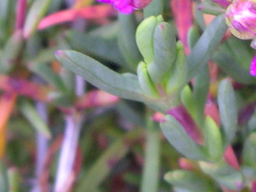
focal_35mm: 114
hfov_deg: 17.2
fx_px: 843
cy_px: -50
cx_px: 190
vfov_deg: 12.6
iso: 100
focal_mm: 8
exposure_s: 1/31
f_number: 2.8
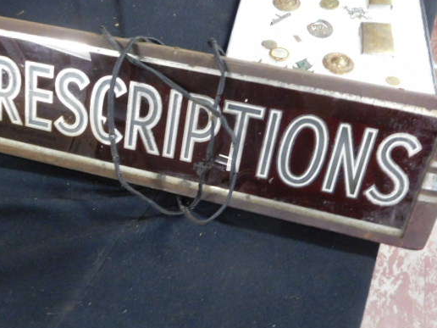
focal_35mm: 31
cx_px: 200
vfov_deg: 45.4
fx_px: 391
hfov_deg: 58.3
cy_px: 171
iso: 800
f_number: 3.4
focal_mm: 4.5
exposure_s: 1/8
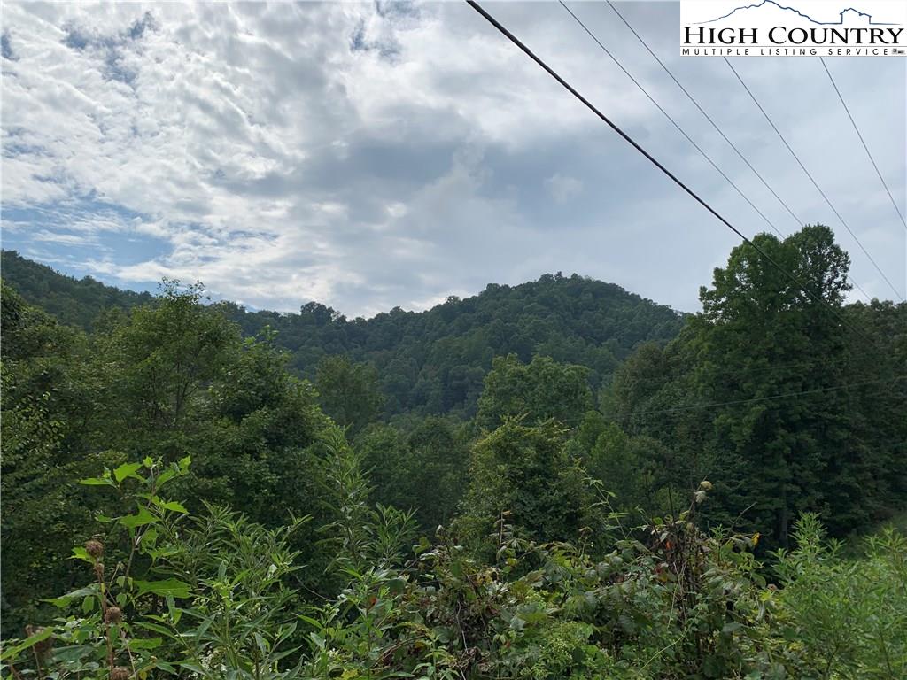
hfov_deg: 67.3
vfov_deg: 53.1
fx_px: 681
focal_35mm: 26
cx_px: 454
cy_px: 340
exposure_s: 1/7407
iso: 25
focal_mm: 4.25
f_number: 1.8
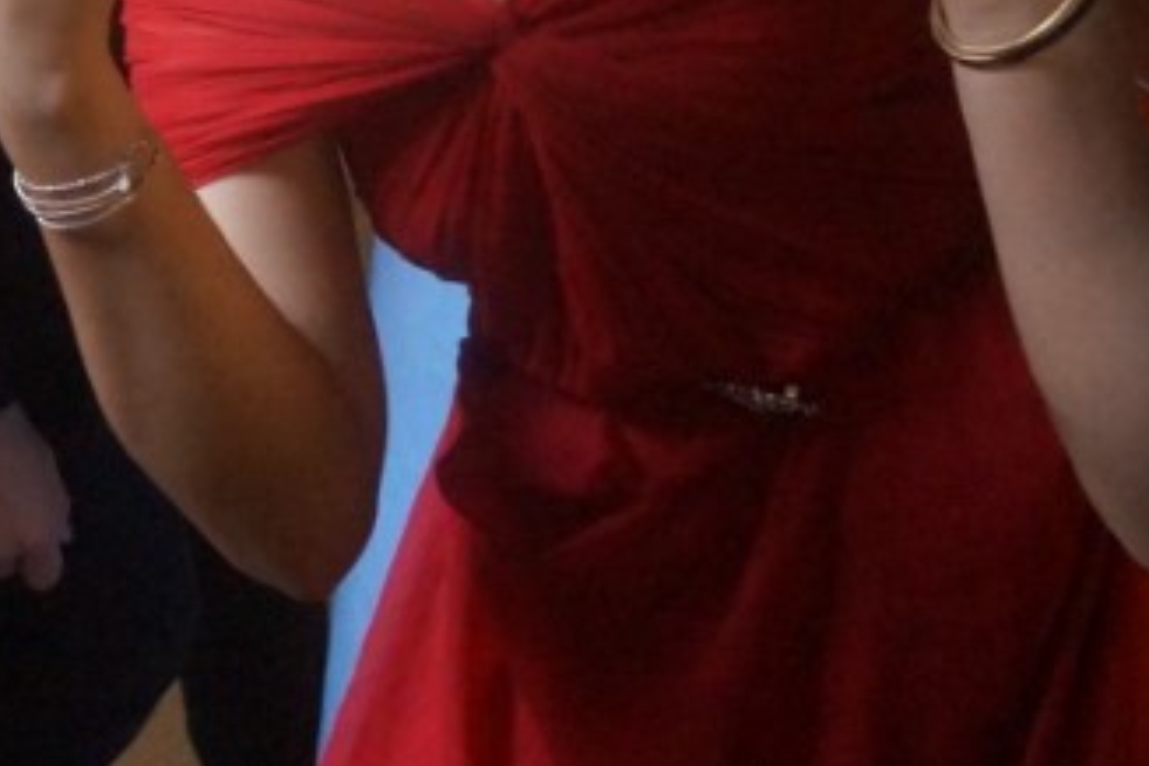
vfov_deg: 12.6
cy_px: -620
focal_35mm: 99
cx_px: 42
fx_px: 3160
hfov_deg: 20.1
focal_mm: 18
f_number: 4
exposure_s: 1/160
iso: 2500
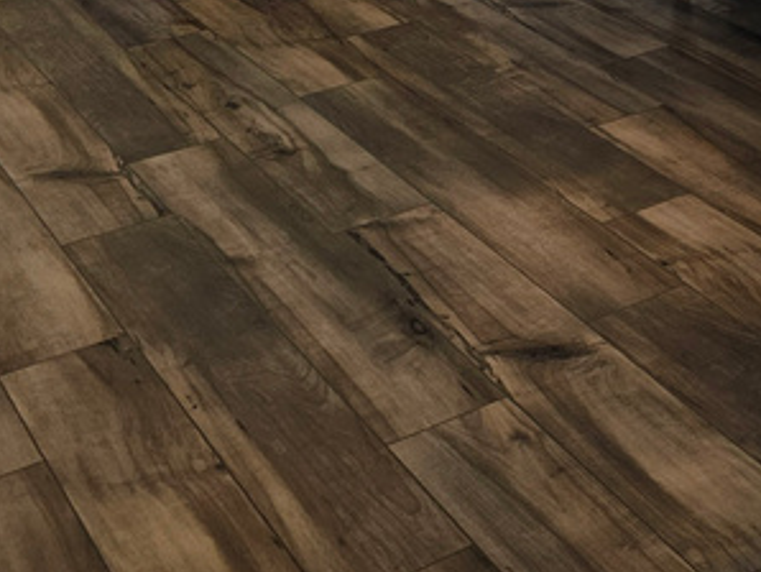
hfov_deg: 22.6
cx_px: 927
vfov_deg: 16.5
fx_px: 1738
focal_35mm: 79
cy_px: -365
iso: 50
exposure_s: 1/120
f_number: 1.7
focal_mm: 6.3
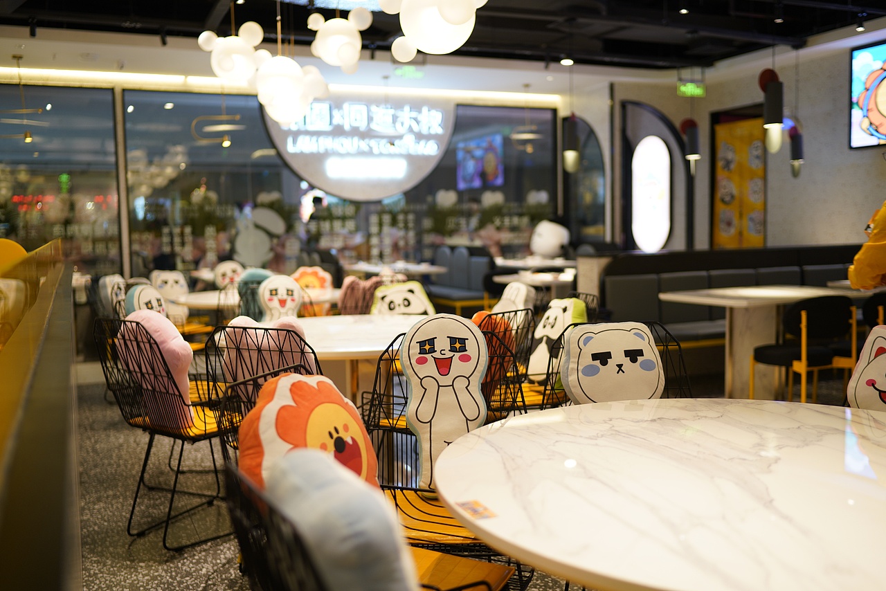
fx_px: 862
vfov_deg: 37.9
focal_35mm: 35
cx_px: 443
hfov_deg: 54.4
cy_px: 296
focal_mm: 35
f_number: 1.4
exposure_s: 1/125
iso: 200
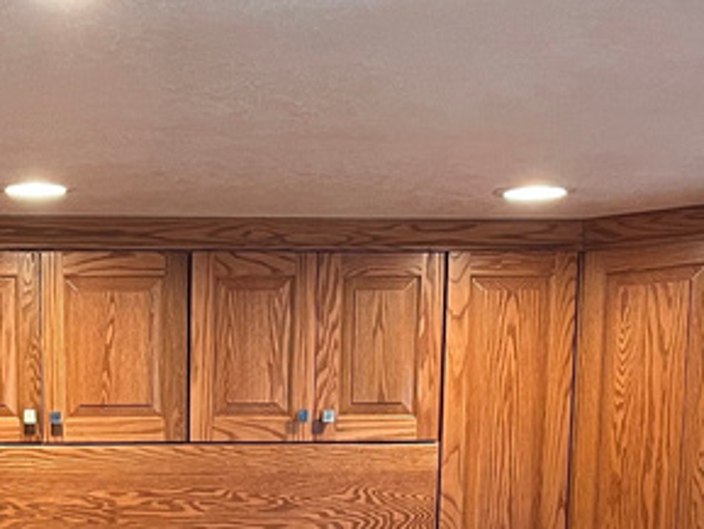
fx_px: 1872
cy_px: 870
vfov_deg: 14.6
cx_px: 100
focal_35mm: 92
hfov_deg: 20.9
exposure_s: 1/60
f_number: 1.6
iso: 100
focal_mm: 5.1
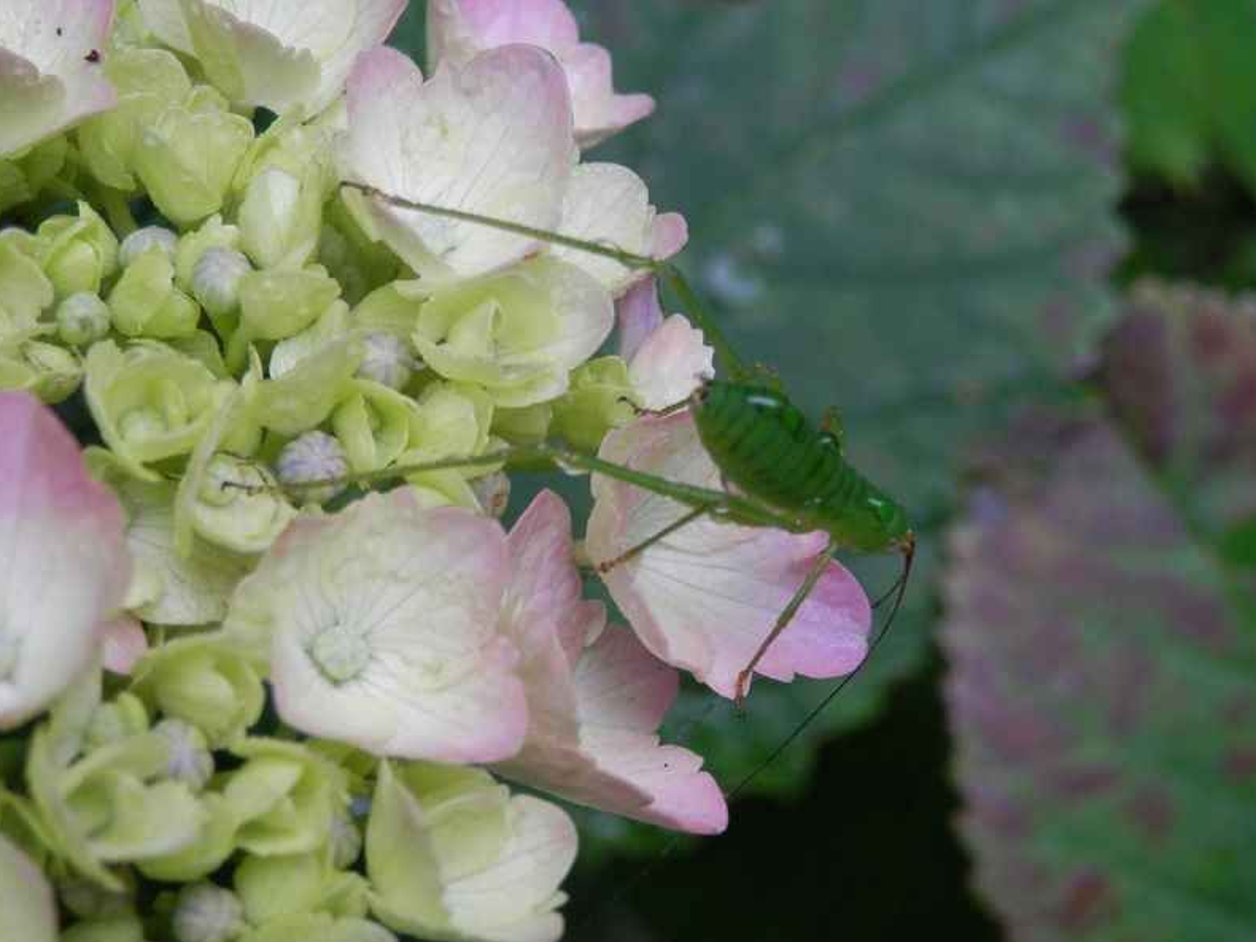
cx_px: 626
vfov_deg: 18.2
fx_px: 2940
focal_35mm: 81
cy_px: 475
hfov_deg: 24.1
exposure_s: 1/125
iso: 200
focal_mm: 14.4
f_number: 4.6
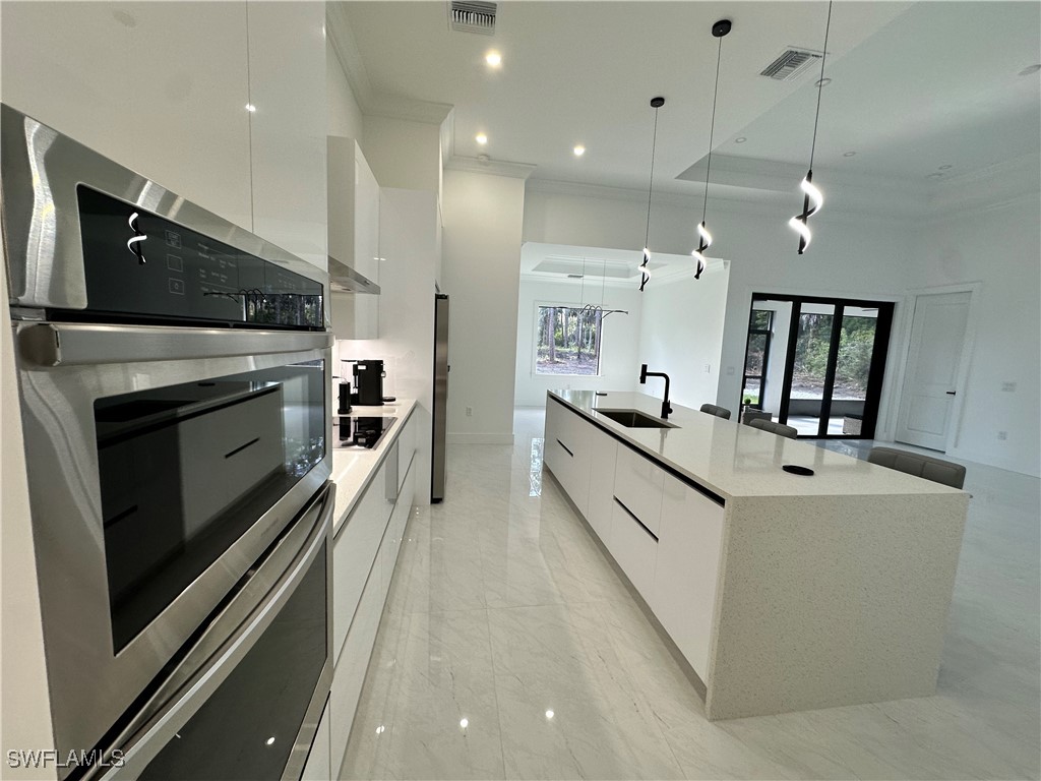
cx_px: 520
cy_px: 390
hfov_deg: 102.1
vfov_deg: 85.7
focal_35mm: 14
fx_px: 421
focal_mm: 2.22
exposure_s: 1/120
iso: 100
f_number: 2.2
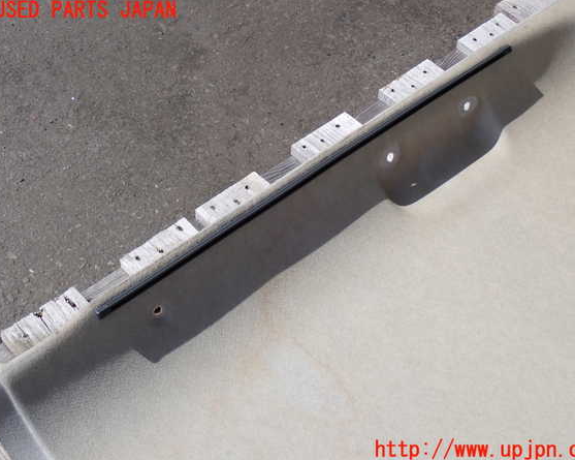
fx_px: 1038
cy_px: 231
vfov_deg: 25.0
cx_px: 298
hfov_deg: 31.0
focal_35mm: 61
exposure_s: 1/640
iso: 100
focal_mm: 10.35
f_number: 5
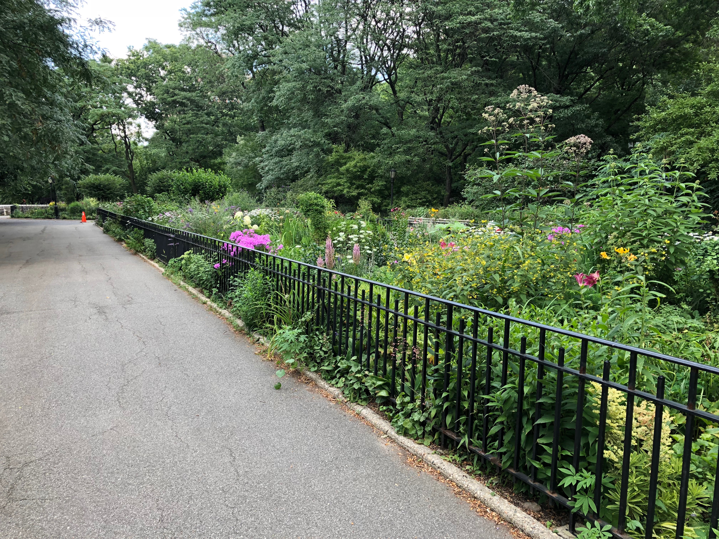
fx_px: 582
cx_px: 360
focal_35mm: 28
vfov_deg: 49.7
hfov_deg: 63.4
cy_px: 270
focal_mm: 3.99
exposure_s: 1/120
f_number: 1.8
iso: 25
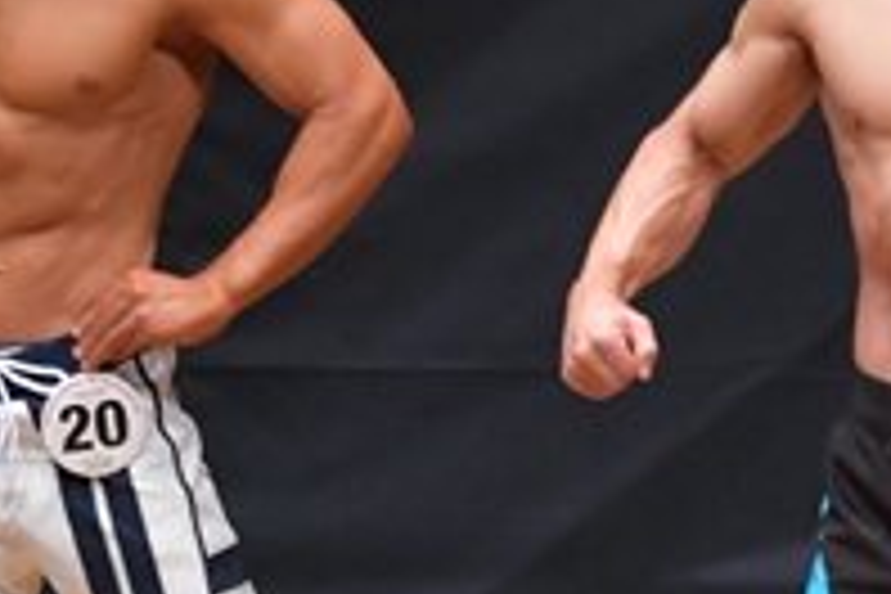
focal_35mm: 999
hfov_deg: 2.1
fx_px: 24723
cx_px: -173
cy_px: 549
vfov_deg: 1.4
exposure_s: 1/400
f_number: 5.6
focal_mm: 170
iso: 6400
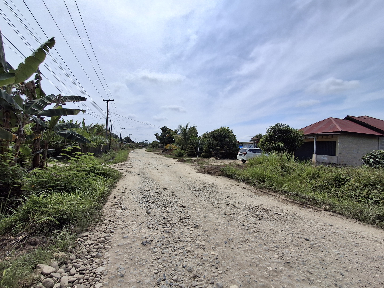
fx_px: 177
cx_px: 192
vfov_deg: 78.1
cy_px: 144
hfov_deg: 94.5
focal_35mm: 16
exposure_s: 1/3846
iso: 40
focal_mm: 1.64
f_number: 2.2
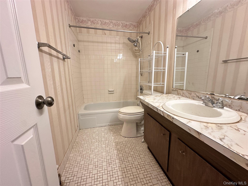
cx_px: 124
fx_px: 100
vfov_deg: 85.7
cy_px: 93
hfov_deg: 102.1
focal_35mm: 14
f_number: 2.2
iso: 200
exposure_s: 1/120
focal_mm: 2.22
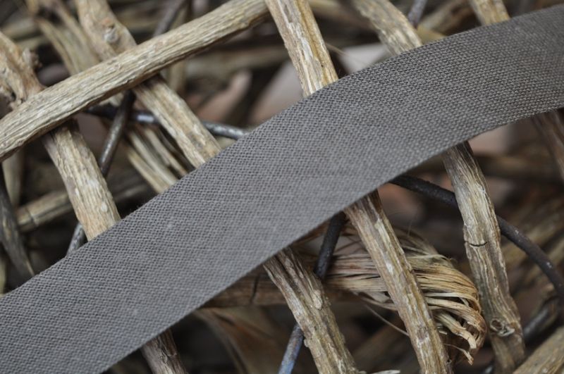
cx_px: 282
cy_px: 187
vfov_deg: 19.7
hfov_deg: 29.3
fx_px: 1079
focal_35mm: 69
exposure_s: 1/60
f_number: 5
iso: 400
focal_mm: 46
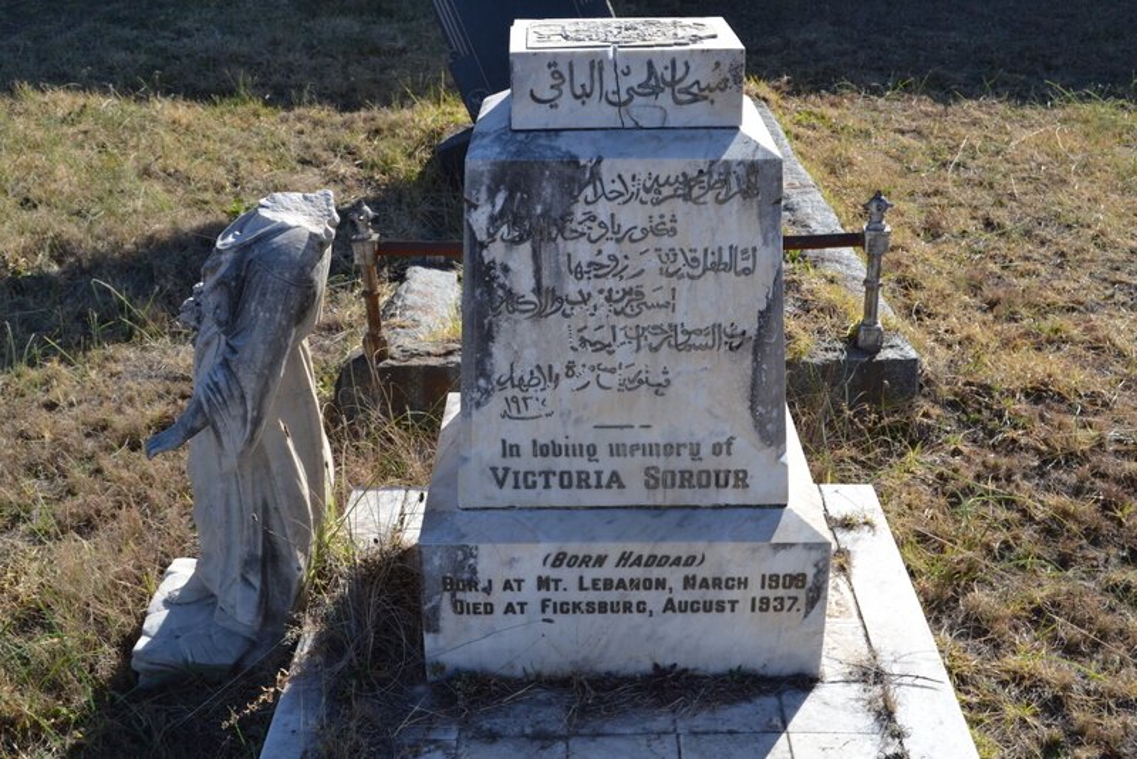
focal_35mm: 42
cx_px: 568
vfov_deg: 31.9
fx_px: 1327
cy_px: 380
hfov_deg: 46.4
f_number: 8
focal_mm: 28
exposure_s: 1/160
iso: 100
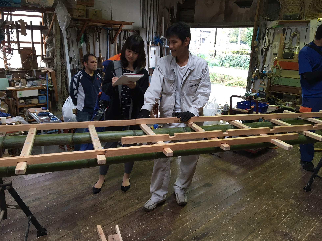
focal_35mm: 30
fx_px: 279
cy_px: 118
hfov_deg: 60.0
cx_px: 163
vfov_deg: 46.8
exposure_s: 1/30
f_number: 2.2
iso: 80
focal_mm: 4.15
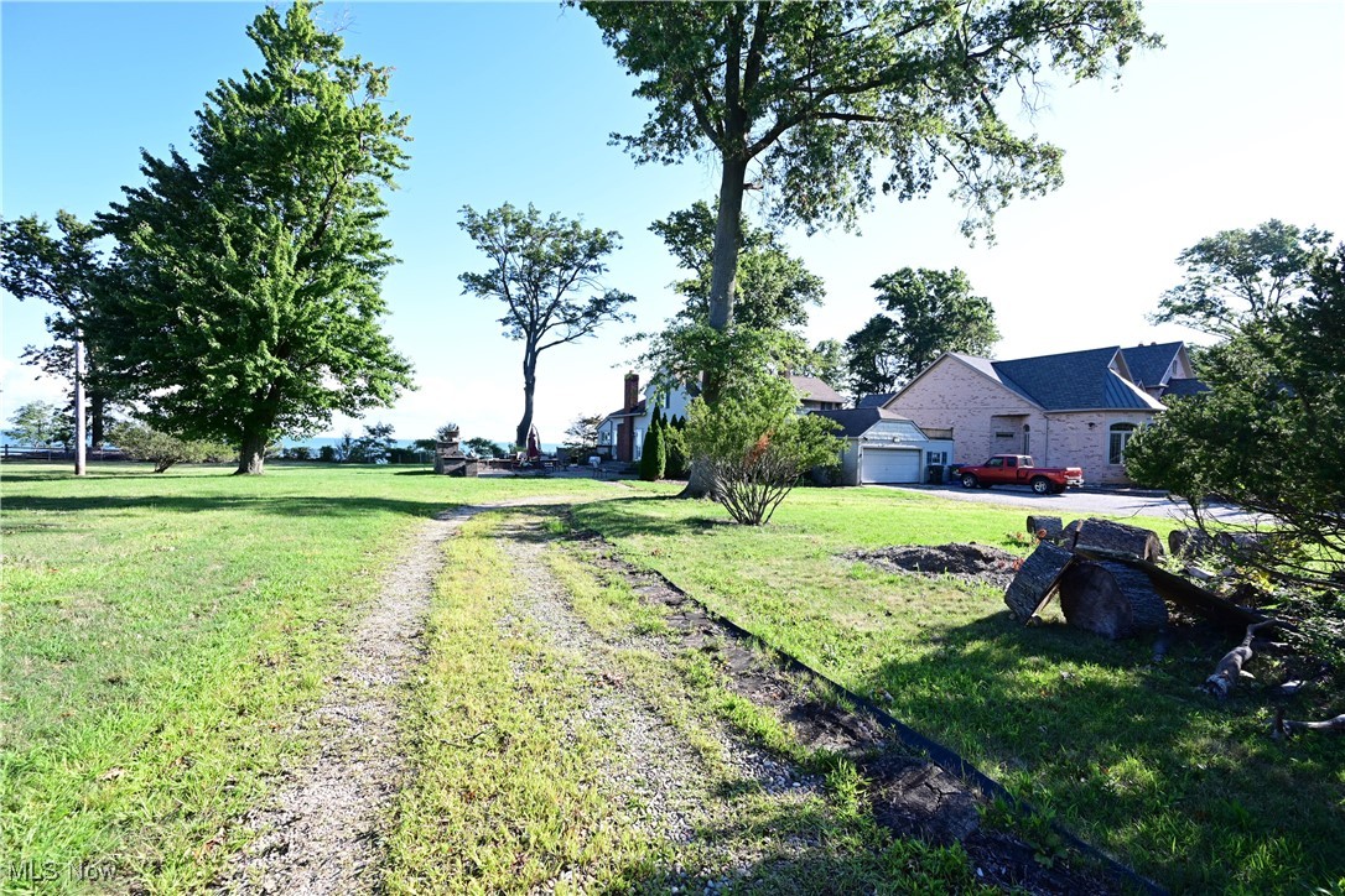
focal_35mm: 14
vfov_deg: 81.2
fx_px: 523
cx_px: 672
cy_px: 448
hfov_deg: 104.3
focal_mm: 14
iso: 500
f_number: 8
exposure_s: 1/320
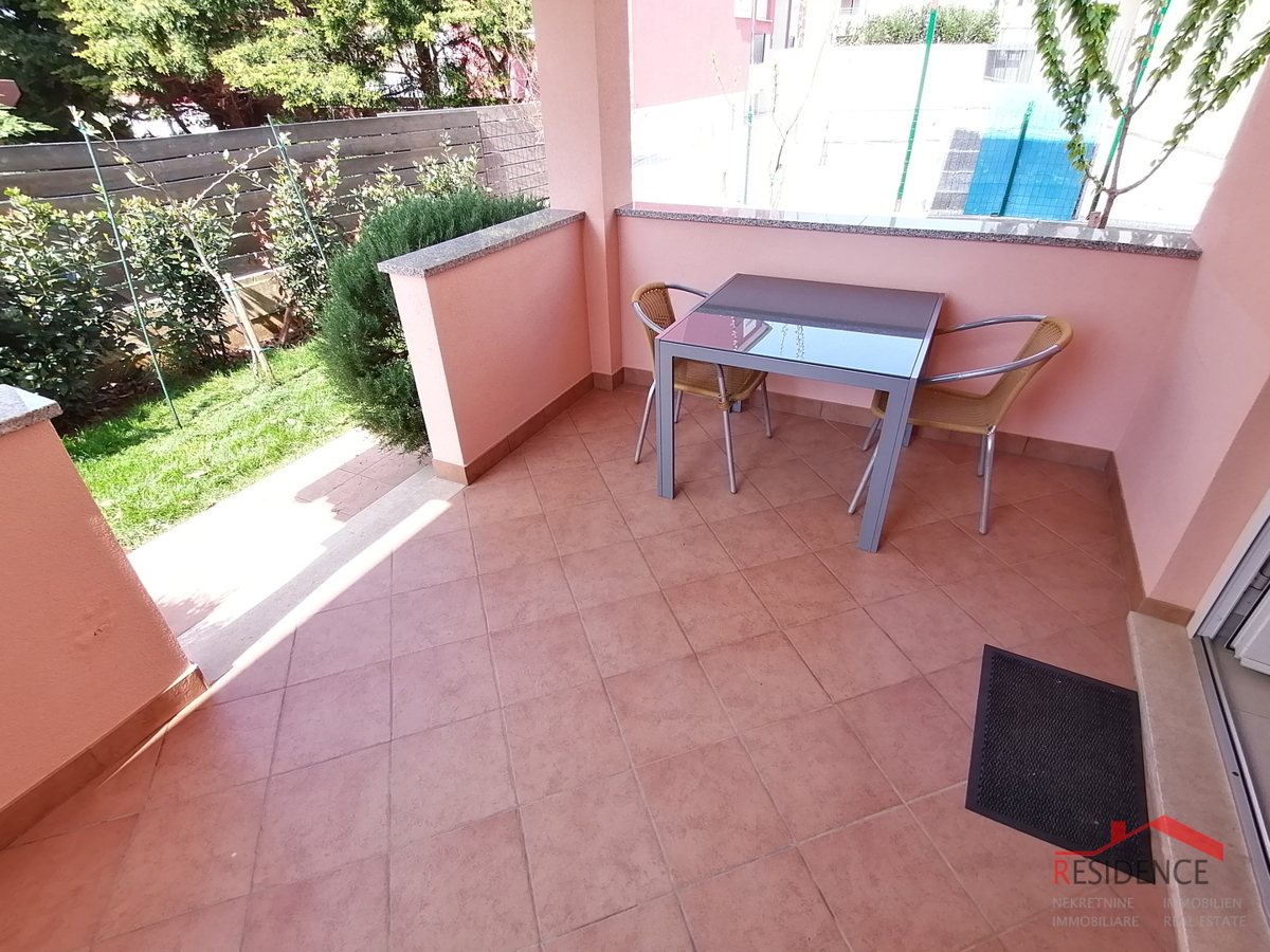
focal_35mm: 17
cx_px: 635
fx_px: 624
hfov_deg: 91.0
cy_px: 476
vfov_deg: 74.7
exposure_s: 1/108
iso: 50
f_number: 2.4
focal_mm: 2.7
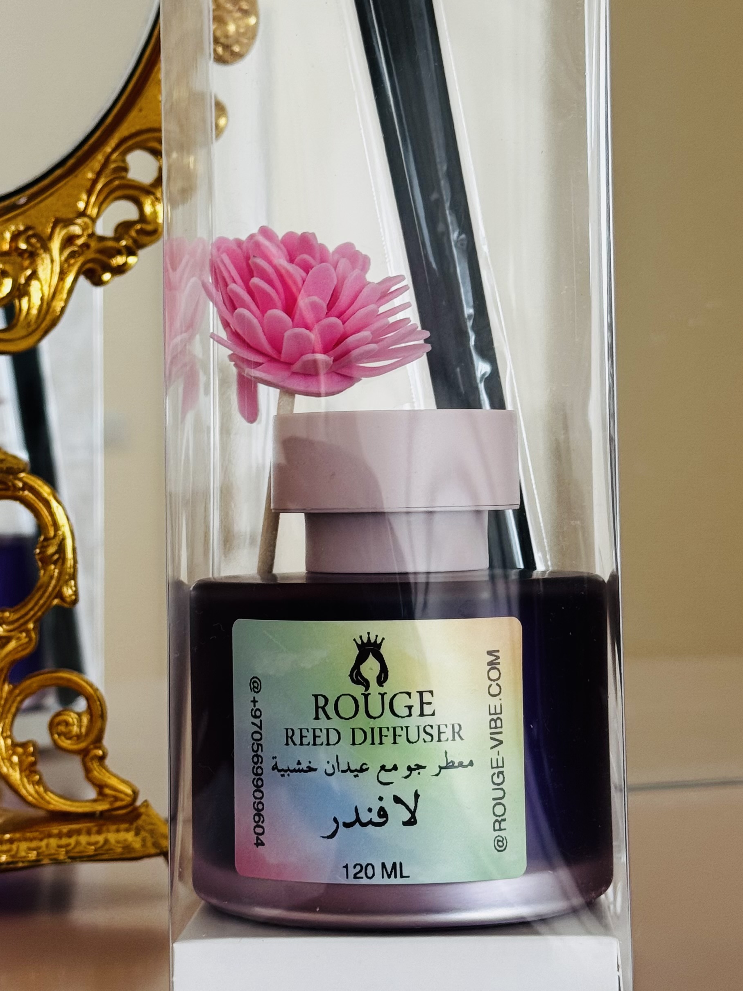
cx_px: 370
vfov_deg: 24.4
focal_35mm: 80
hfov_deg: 18.4
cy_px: 374
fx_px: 2290
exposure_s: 1/121
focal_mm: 6.76
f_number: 1.78
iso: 80
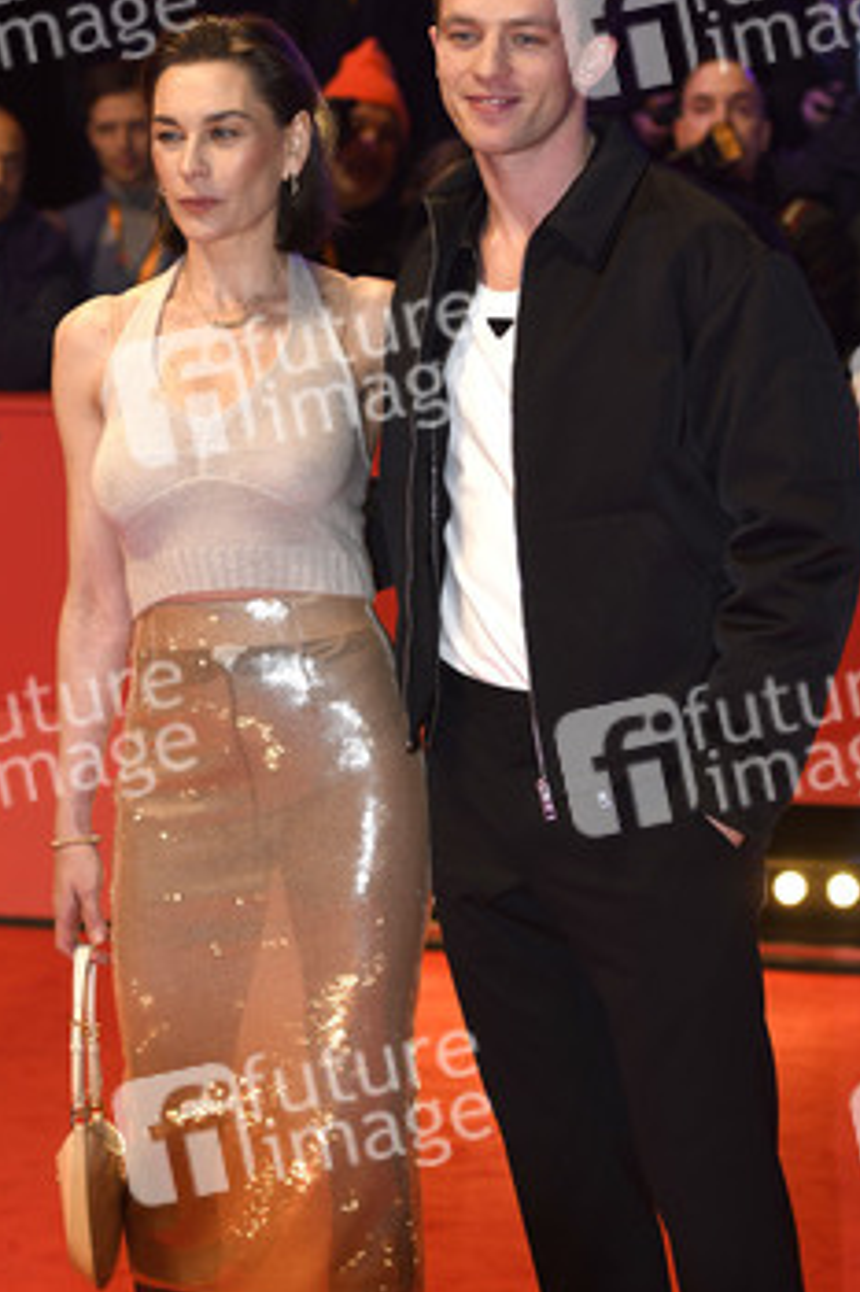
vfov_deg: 25.4
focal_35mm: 80
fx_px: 2869
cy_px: 565
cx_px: 410
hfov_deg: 17.0
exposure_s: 1/400
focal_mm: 70
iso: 800
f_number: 3.5
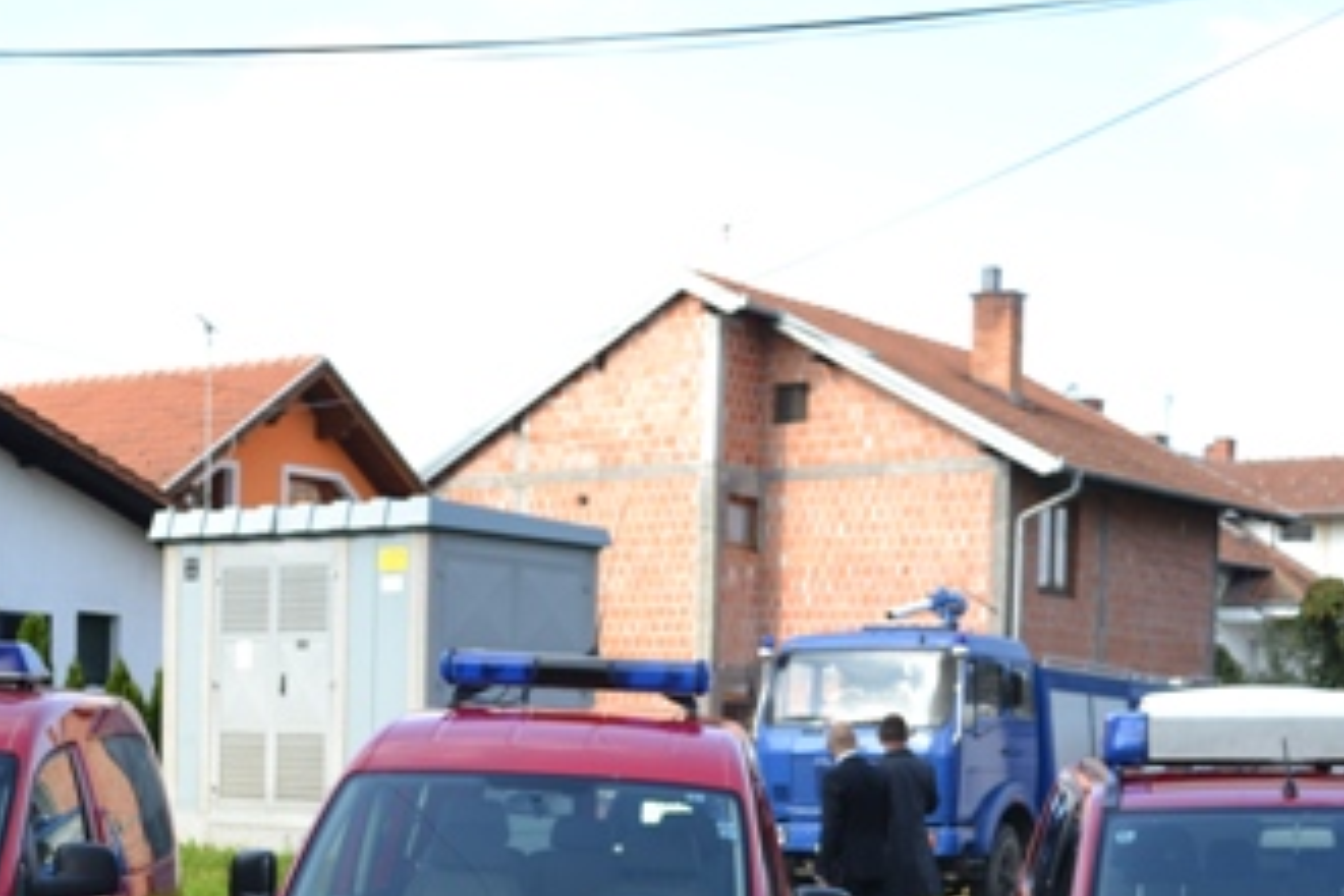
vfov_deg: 20.7
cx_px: 529
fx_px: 2389
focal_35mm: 64
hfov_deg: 31.3
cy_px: 845
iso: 100
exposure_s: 1/200
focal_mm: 22
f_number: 4.5
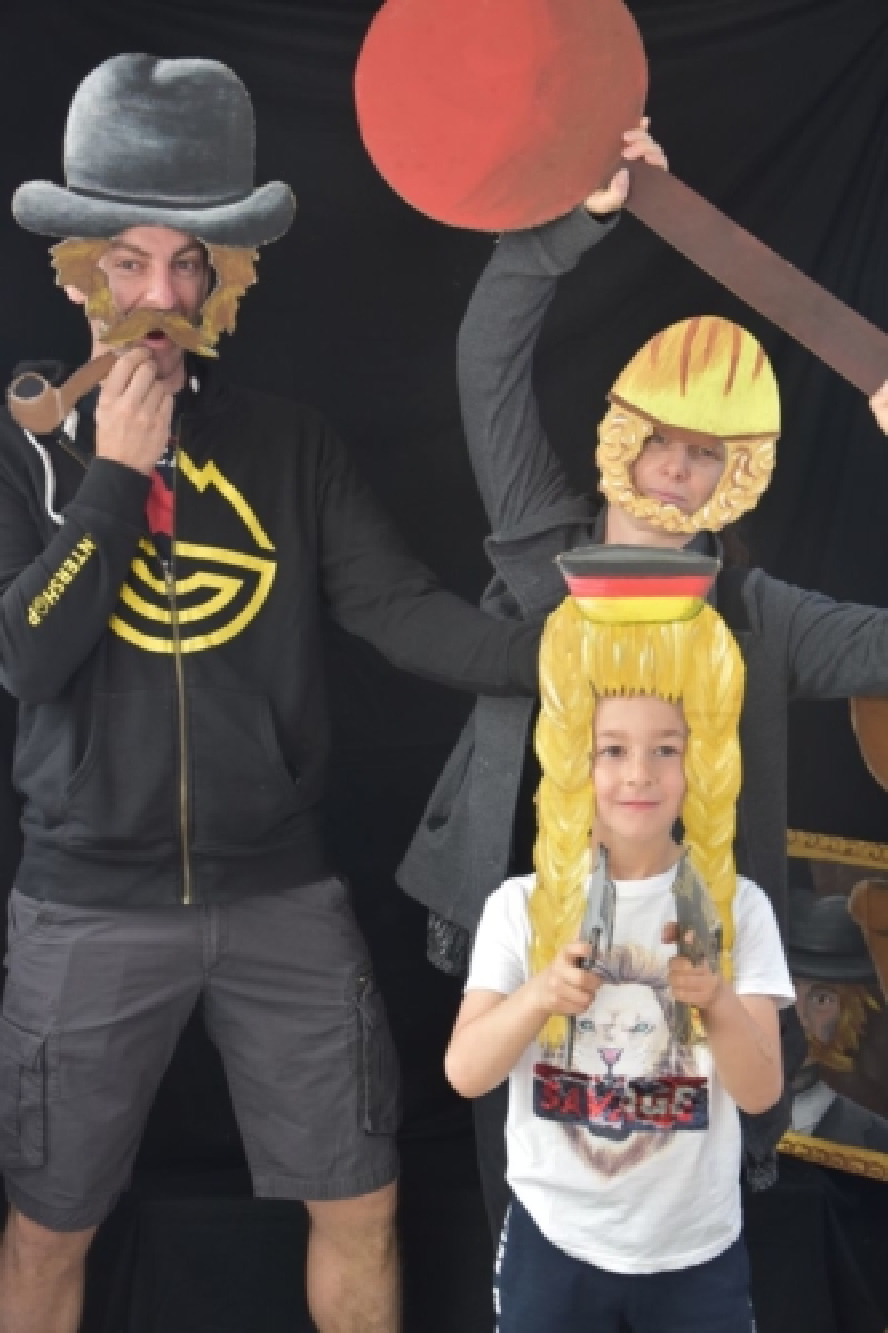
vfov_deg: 37.9
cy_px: 666
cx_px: 444
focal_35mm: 52
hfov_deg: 25.7
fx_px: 1944
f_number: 4.5
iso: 400
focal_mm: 35
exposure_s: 1/60
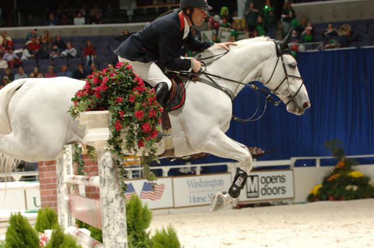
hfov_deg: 17.5
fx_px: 1214
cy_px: 124
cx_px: 187
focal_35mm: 117
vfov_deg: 11.7
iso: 200
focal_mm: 78
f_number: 5.6
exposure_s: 1/250
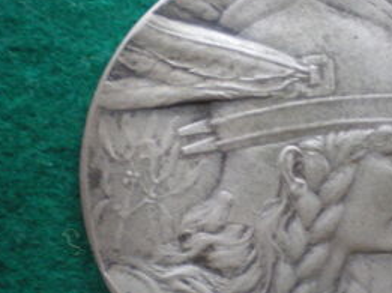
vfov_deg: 20.9
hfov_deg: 27.5
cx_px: 278
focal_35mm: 70
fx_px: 792
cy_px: 177
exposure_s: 1/20
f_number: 3.1
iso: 400
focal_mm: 6.3
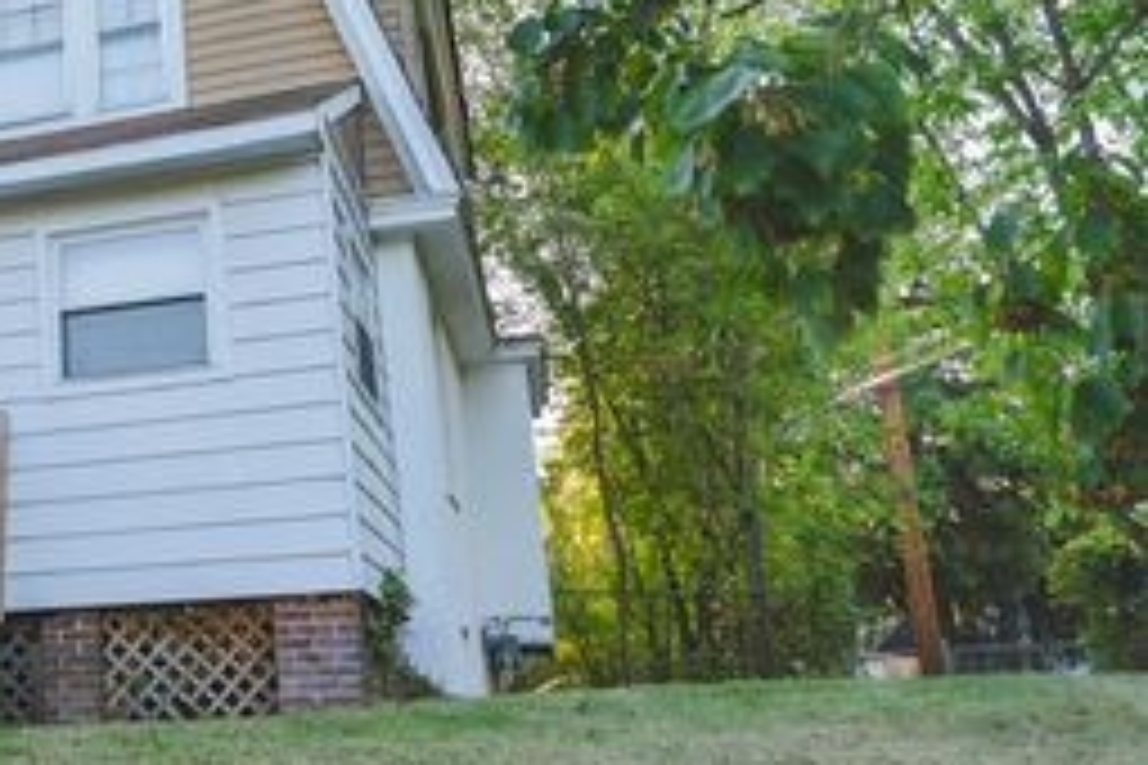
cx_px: 27
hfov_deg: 37.8
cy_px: 344
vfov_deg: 28.6
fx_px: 1499
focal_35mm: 47
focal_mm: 24
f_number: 6.3
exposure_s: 1/320
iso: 320
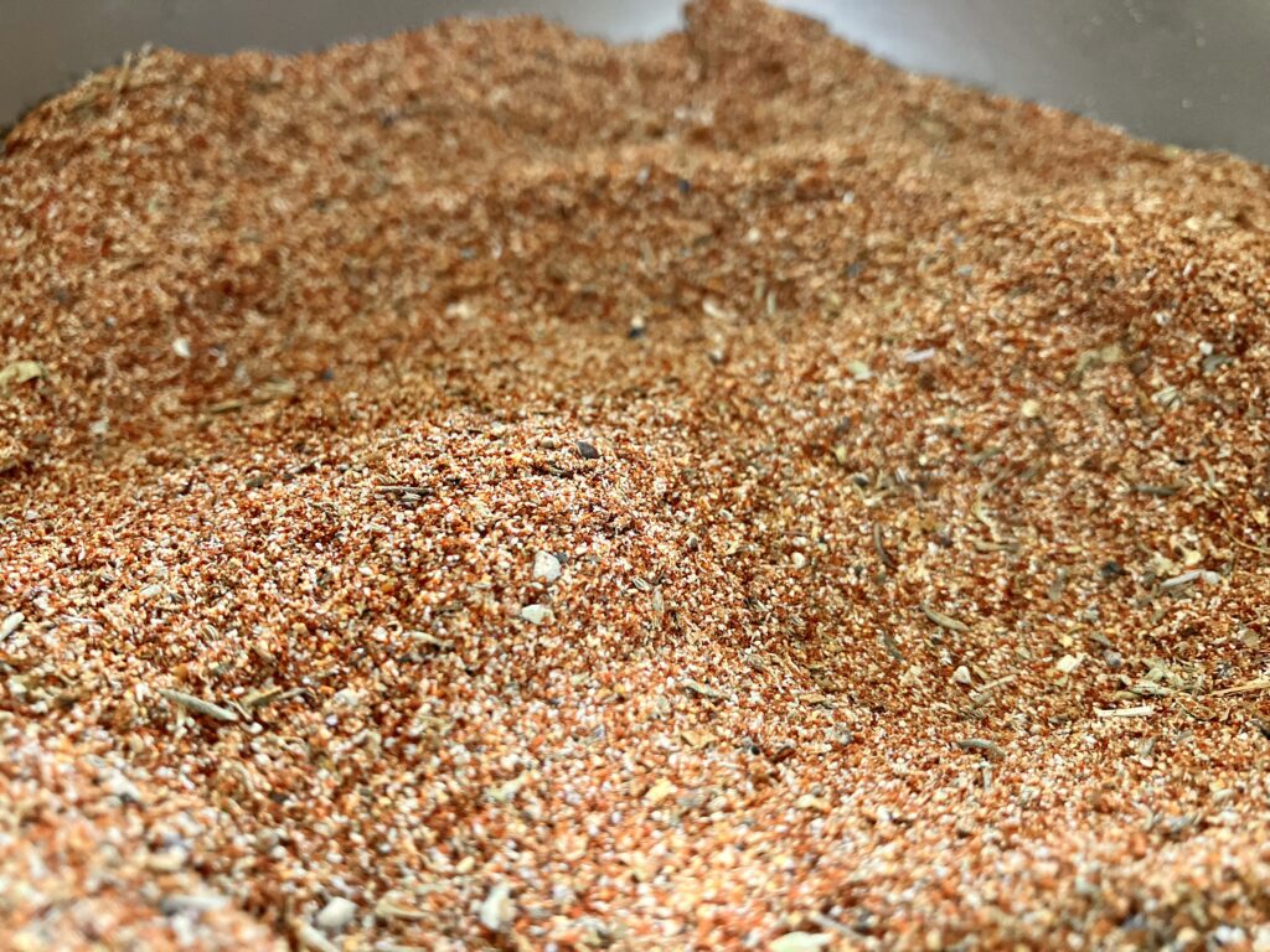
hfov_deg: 63.4
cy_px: 476
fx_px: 1027
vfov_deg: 49.7
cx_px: 635
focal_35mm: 28
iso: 200
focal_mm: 3.99
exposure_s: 1/60
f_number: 1.8
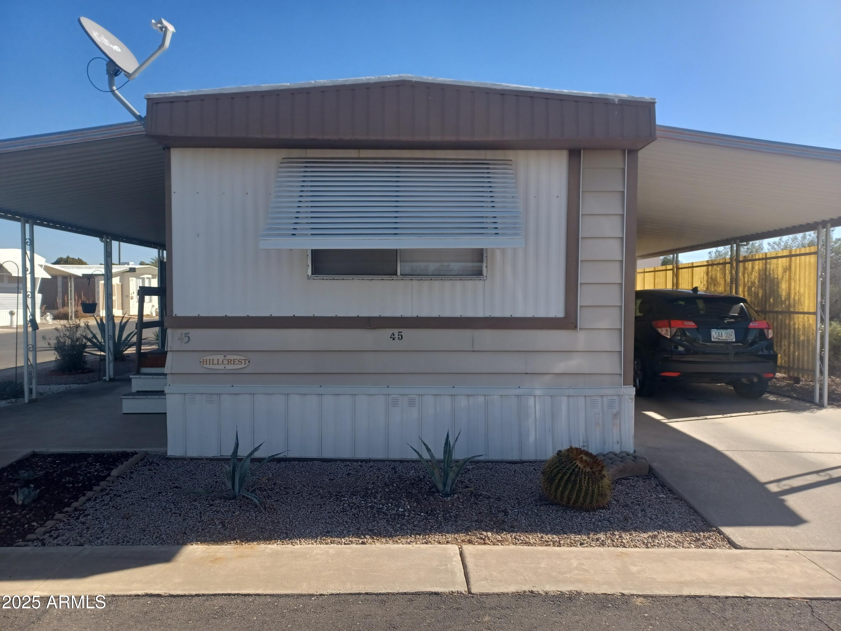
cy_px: 316
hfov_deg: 69.4
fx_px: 607
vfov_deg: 54.9
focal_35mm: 25
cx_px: 420
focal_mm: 4.6
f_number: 1.8
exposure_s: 1/314
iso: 32
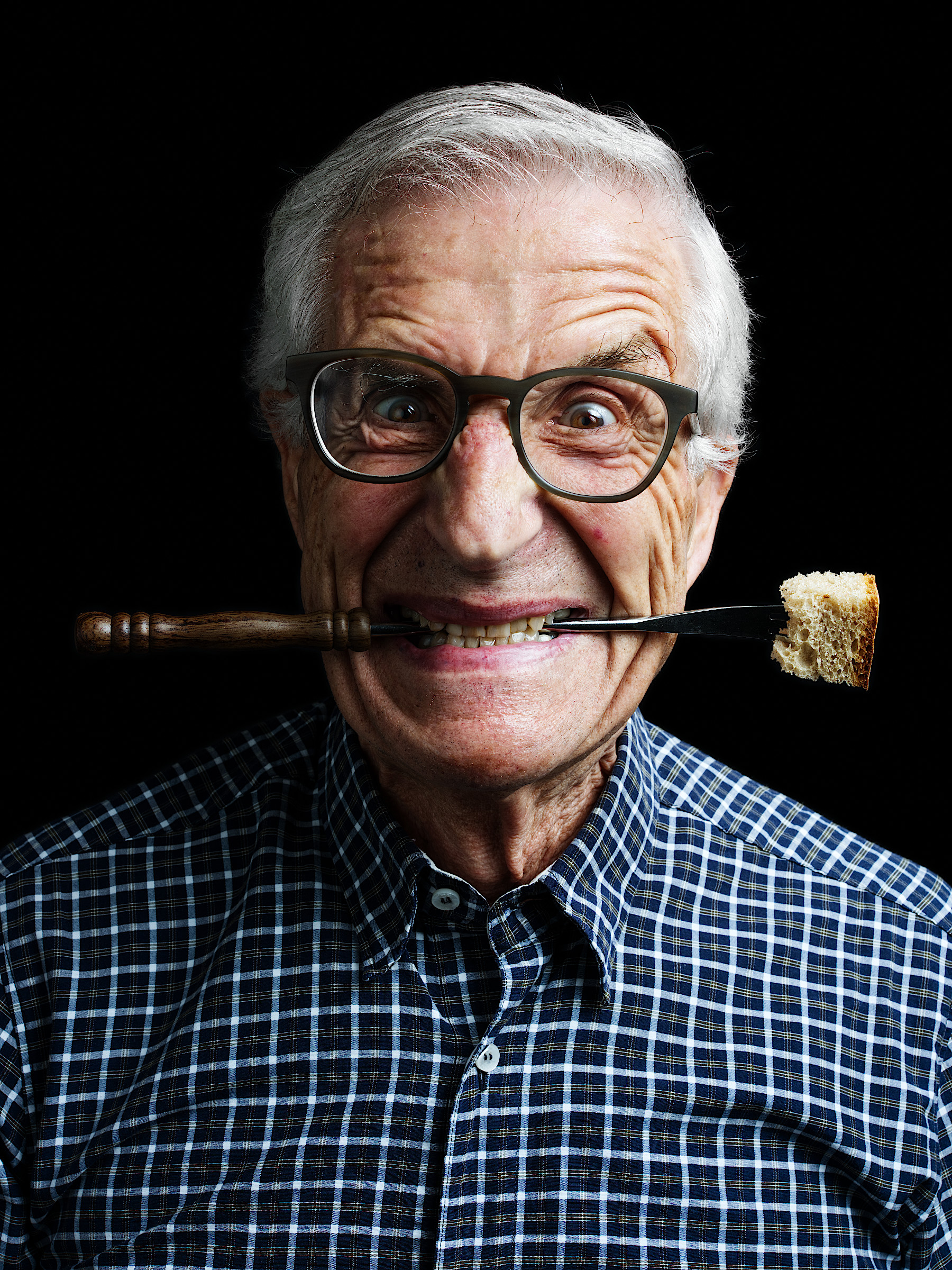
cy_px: 635
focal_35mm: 50
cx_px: 476
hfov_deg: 29.1
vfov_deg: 38.2
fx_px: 1833
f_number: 16
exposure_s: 1/250
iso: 125
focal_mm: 63
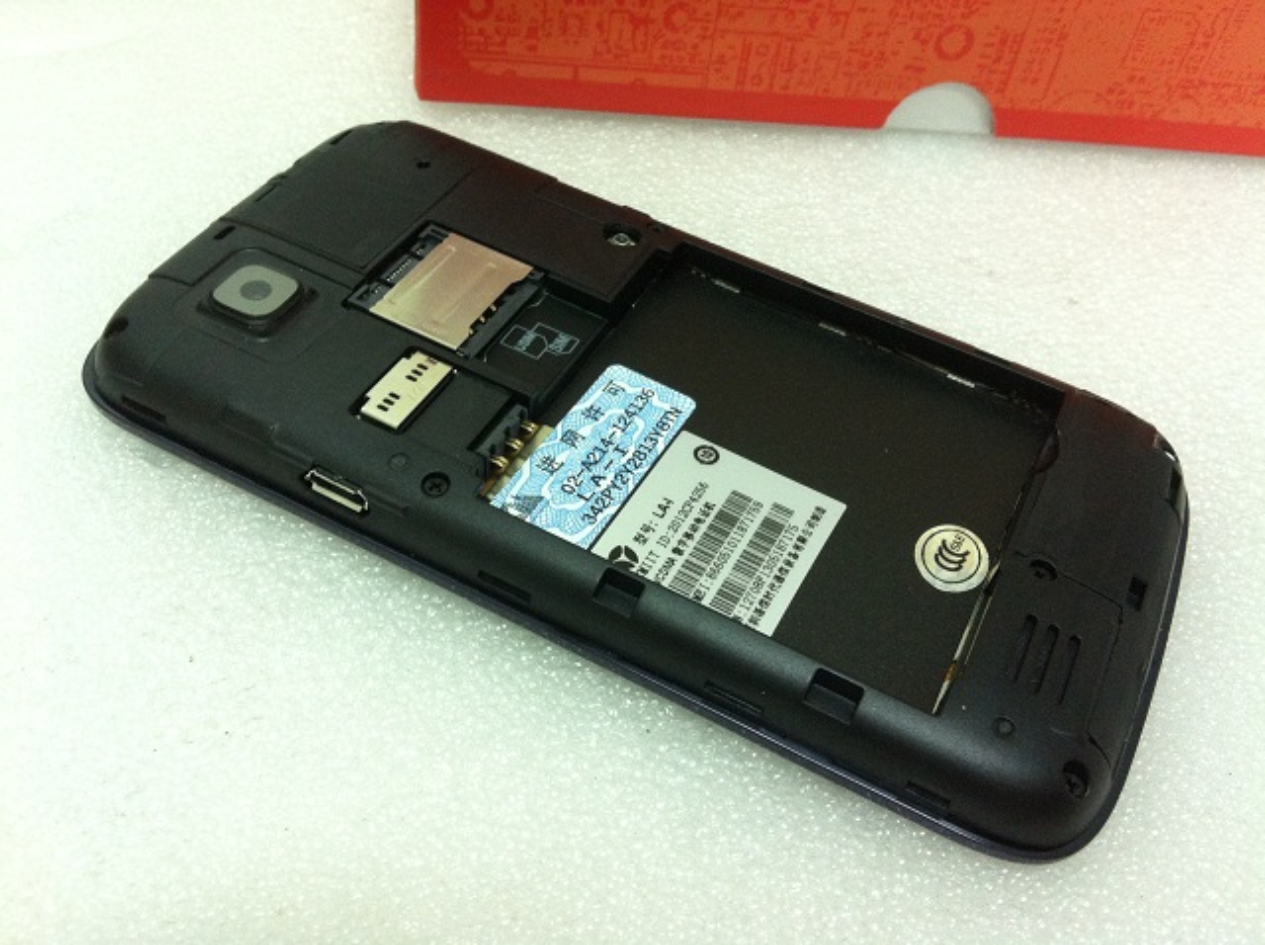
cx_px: 632
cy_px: 472
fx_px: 1277
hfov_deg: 52.7
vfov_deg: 40.6
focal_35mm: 35
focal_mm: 3.85
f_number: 2.8
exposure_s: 1/17
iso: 160
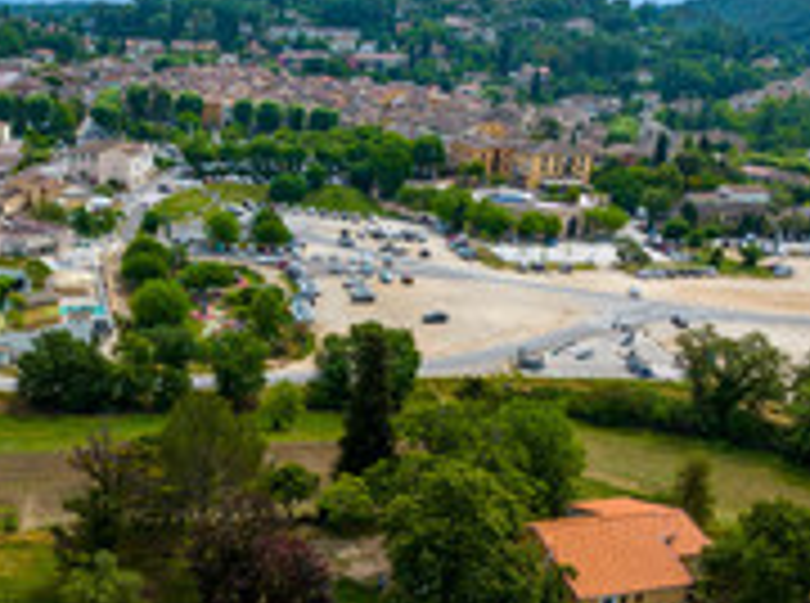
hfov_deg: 36.3
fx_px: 1167
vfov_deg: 28.0
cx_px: 104
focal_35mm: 50
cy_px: 526
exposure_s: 1/500
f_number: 8
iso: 200
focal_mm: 12.3
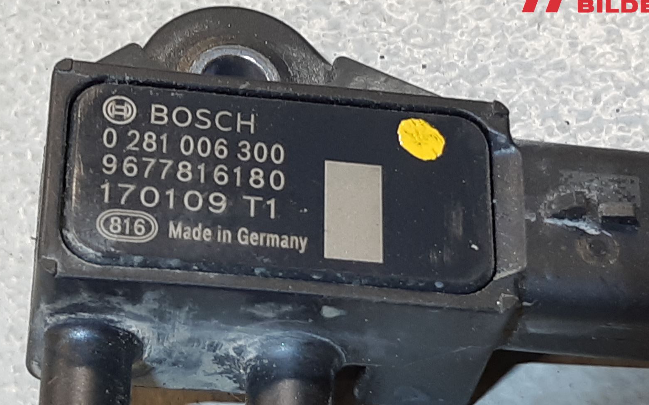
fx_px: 637
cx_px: 352
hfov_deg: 53.9
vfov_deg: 35.1
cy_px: 260
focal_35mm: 36
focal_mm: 3.93
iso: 64
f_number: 1.7
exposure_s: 1/50
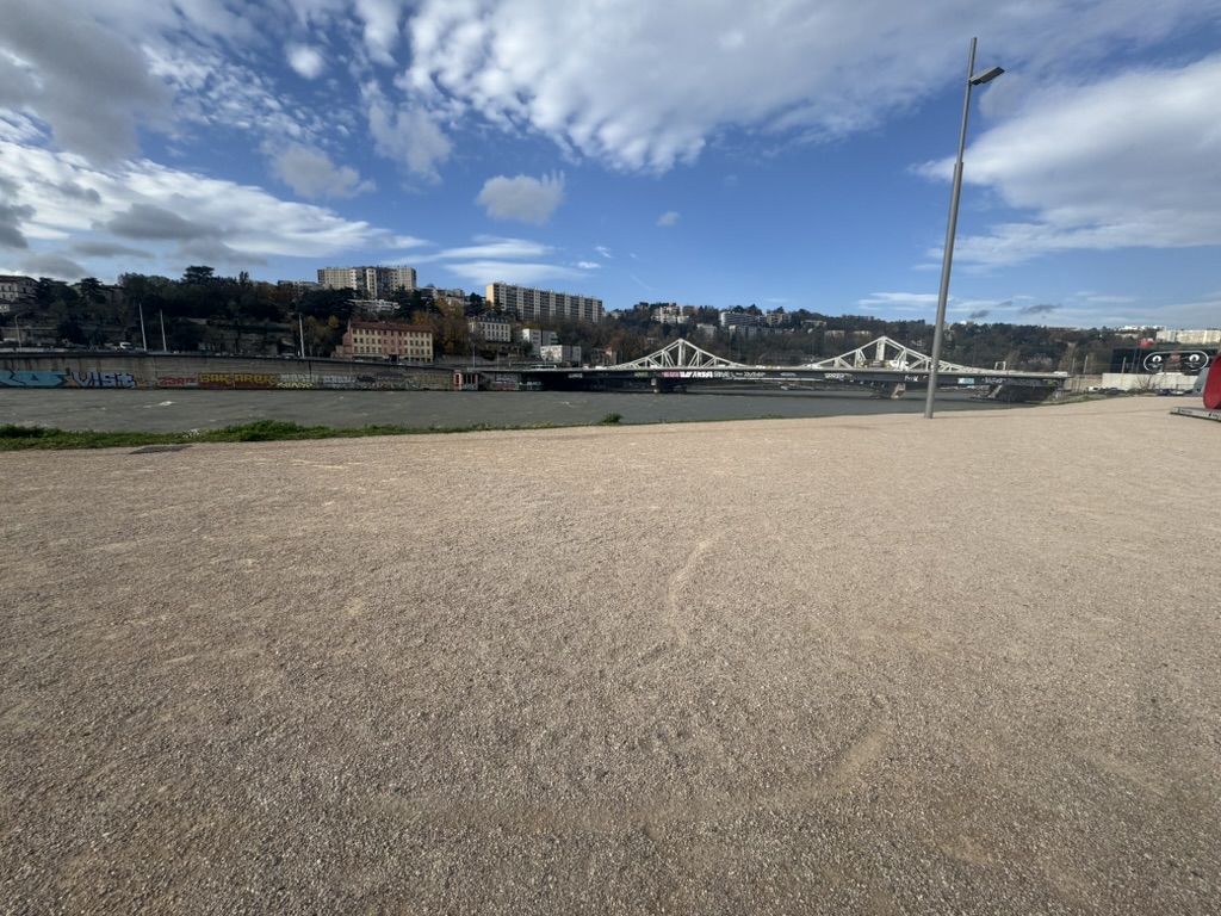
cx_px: 610
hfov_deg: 102.1
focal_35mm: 14
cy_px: 458
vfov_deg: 85.7
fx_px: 494
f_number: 2.2
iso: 50
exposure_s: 1/1709
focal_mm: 2.22
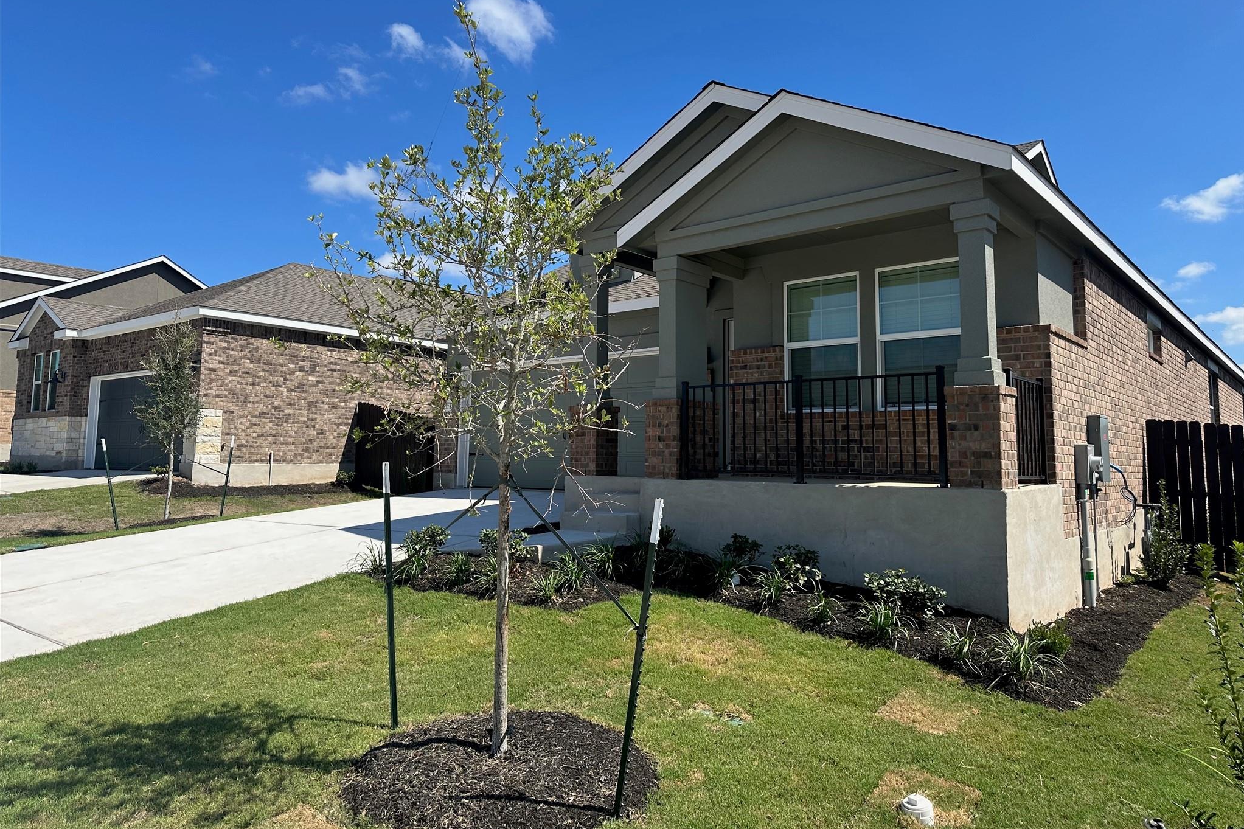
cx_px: 622
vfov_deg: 51.2
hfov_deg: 71.5
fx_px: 864
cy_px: 366
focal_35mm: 25
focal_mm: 6.86
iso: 80
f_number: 1.78
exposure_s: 1/3597
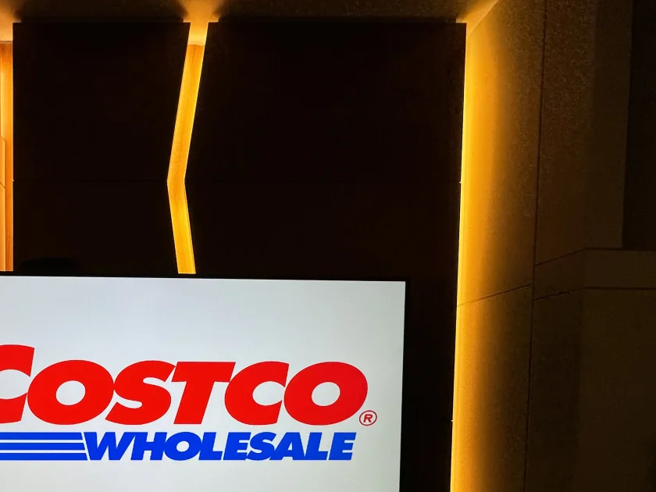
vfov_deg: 52.5
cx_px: 156
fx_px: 455
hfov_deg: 66.7
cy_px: 406
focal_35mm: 24
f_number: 2.2
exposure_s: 1/120
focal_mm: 2.22
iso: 80
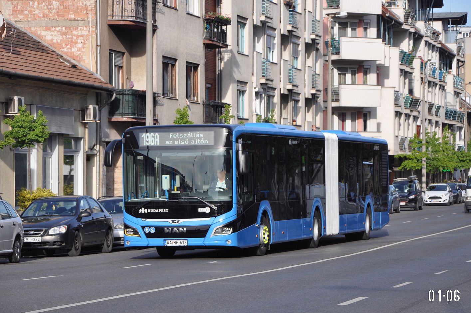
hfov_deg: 14.9
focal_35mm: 138
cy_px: 156
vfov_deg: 9.9
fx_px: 1803
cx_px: 236
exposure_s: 1/1000
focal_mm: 92
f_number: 5.6
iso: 450
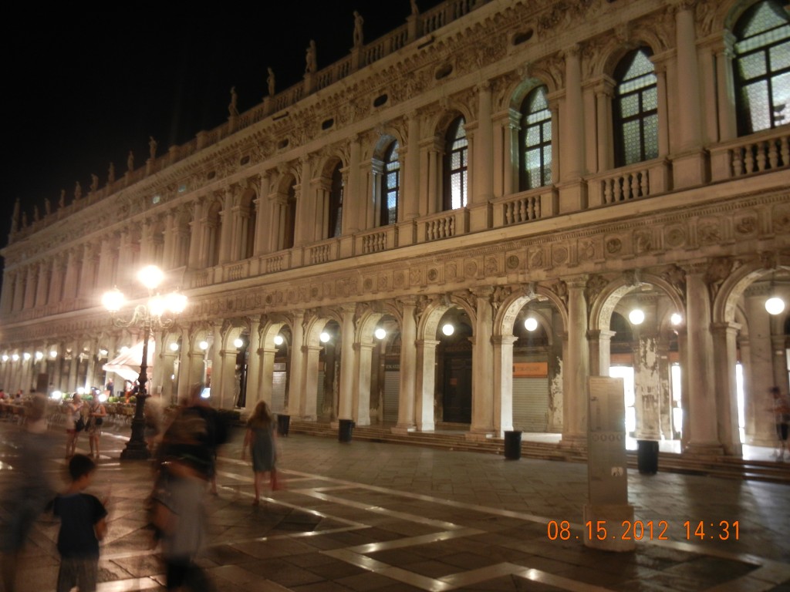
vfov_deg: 46.8
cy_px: 296
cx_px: 395
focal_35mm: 30
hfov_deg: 60.0
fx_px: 685
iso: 200
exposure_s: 1/1.1
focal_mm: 5.4
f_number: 3.5
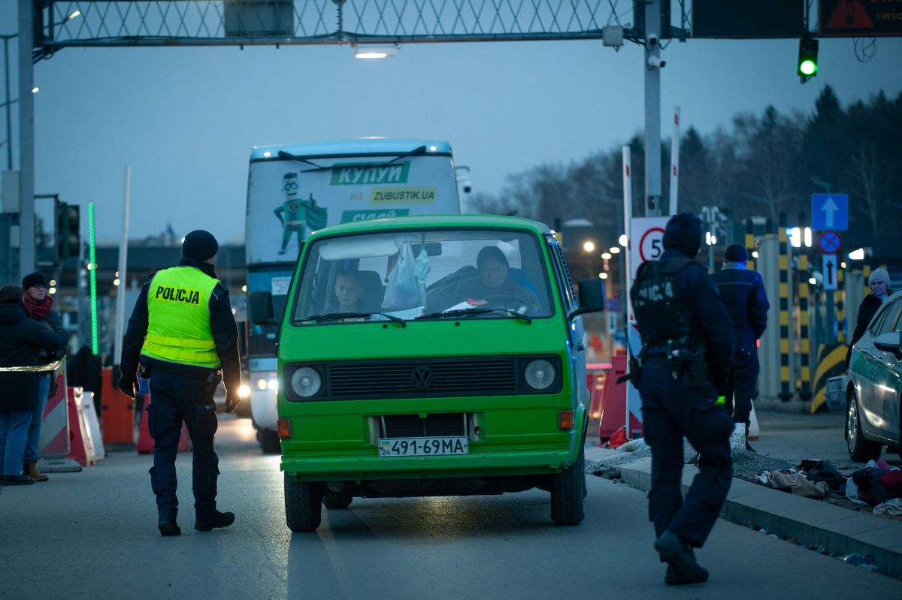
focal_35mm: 130
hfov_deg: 15.8
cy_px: 300
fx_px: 3256
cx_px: 451
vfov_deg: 10.5
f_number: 2.8
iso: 800
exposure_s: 1/200
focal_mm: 130
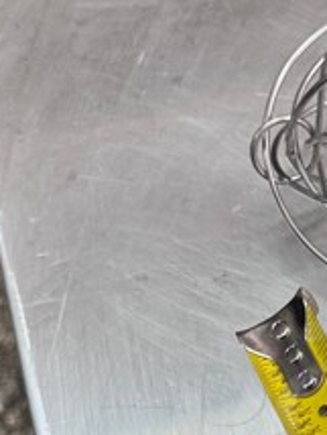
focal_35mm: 91
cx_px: 313
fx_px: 1144
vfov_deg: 20.9
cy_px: 416
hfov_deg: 16.0
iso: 160
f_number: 1.78
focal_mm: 6.86
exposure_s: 1/120
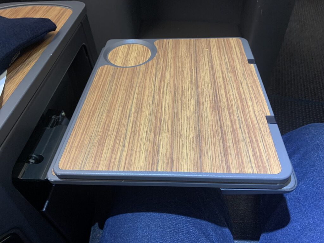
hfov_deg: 67.3
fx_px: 243
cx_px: 162
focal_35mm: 26
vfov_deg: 53.1
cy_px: 122
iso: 320
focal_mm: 4.25
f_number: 1.8
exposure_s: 1/29
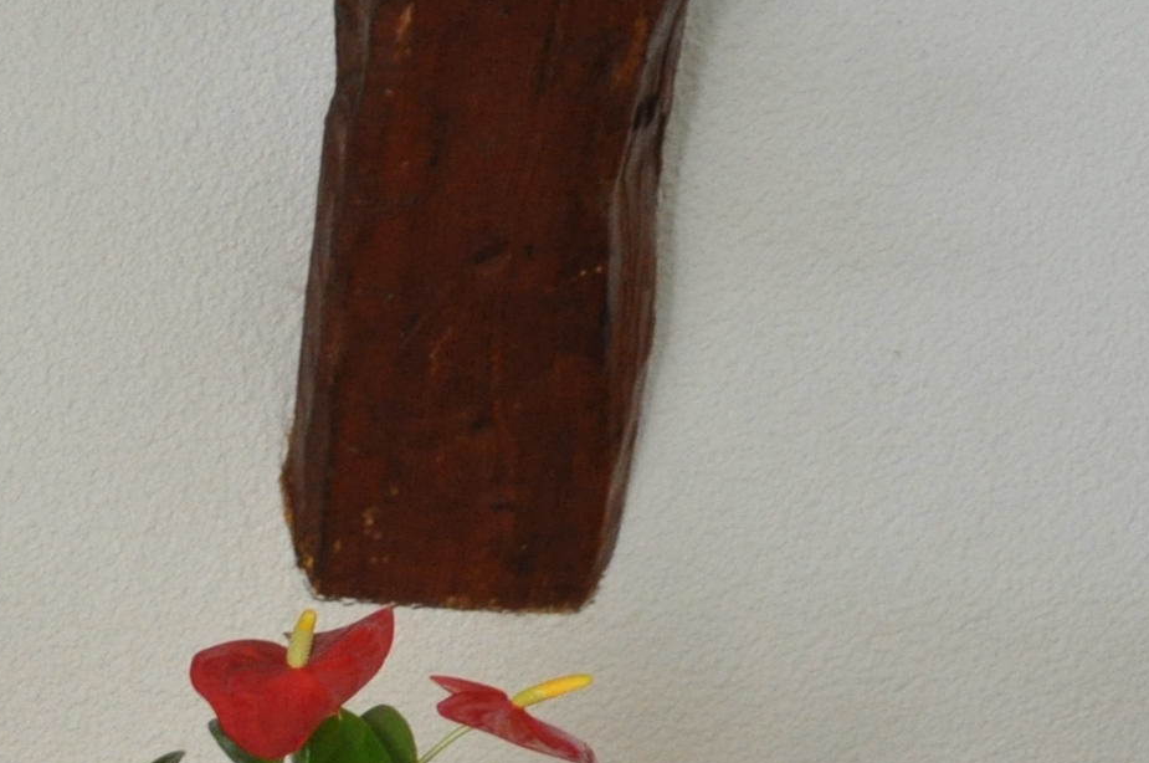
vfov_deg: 4.6
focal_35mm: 292
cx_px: -1072
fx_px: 9307
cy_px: 1297
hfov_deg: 6.9
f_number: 4.8
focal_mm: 42
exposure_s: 1/40
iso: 800
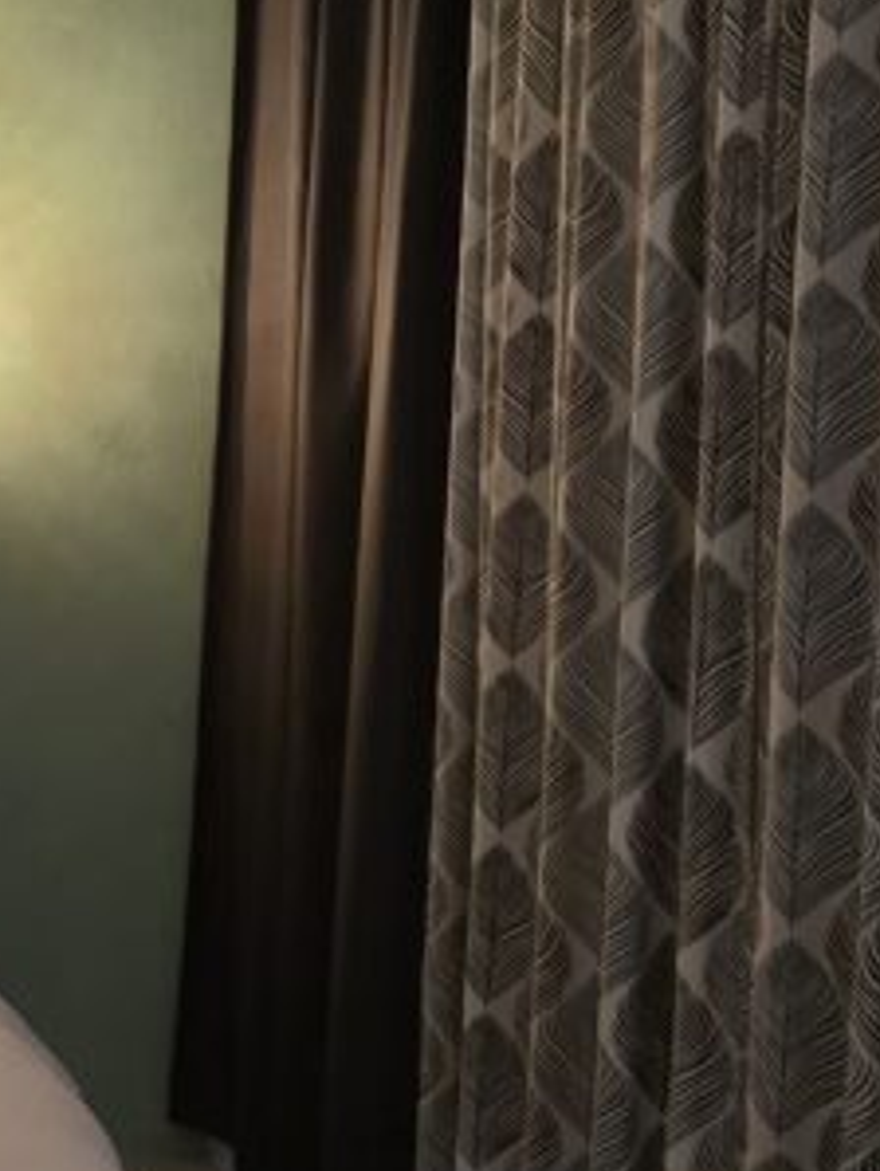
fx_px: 2674
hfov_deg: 16.3
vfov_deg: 24.7
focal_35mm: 79
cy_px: 475
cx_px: -597
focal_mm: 6.3
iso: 800
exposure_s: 1/31.5
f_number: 1.7
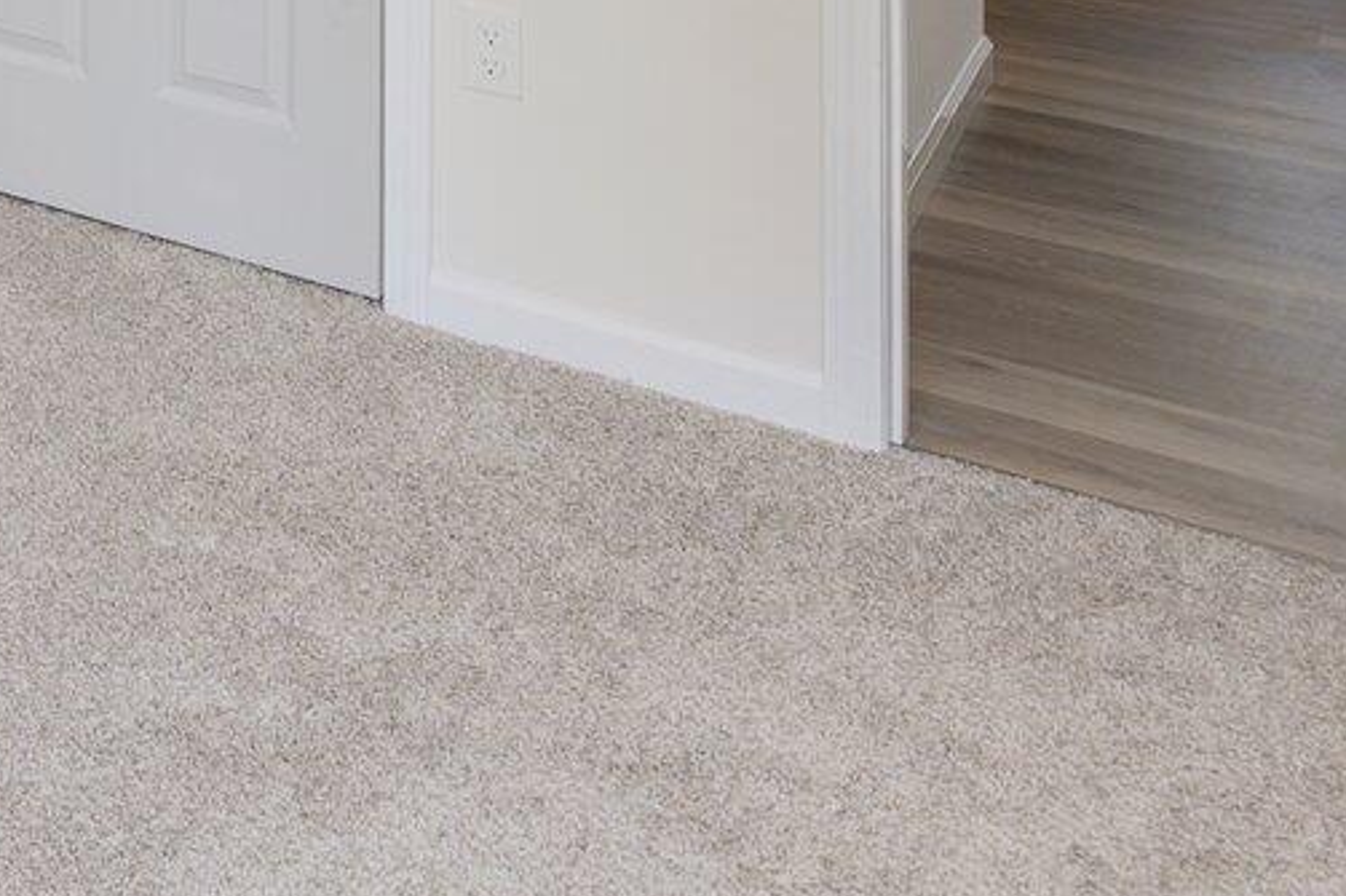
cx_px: -725
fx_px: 2130
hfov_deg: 25.4
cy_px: -621
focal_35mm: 57
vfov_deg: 19.2
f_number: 9
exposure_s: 1/30
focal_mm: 14
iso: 320
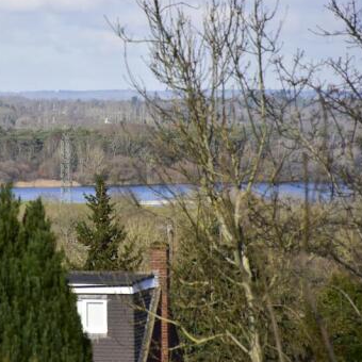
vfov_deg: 5.1
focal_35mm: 344
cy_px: 135
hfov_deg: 5.1
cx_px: 52
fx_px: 4070
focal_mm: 140
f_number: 5.6
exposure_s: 1/2500
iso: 640
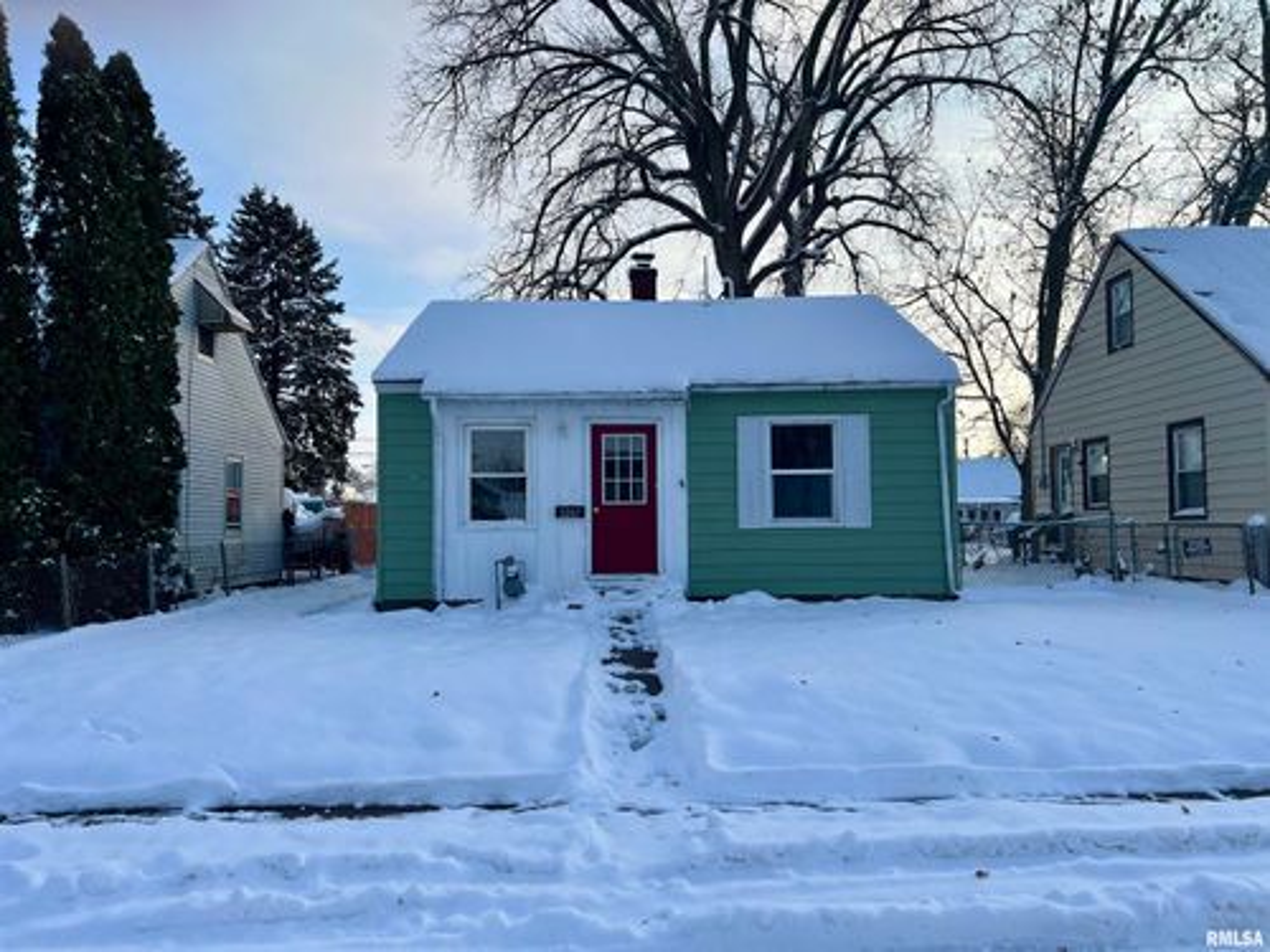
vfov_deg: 53.1
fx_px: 954
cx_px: 635
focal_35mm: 26
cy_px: 476
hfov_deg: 67.3
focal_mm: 5.7
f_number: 1.5
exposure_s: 1/3356
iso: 50
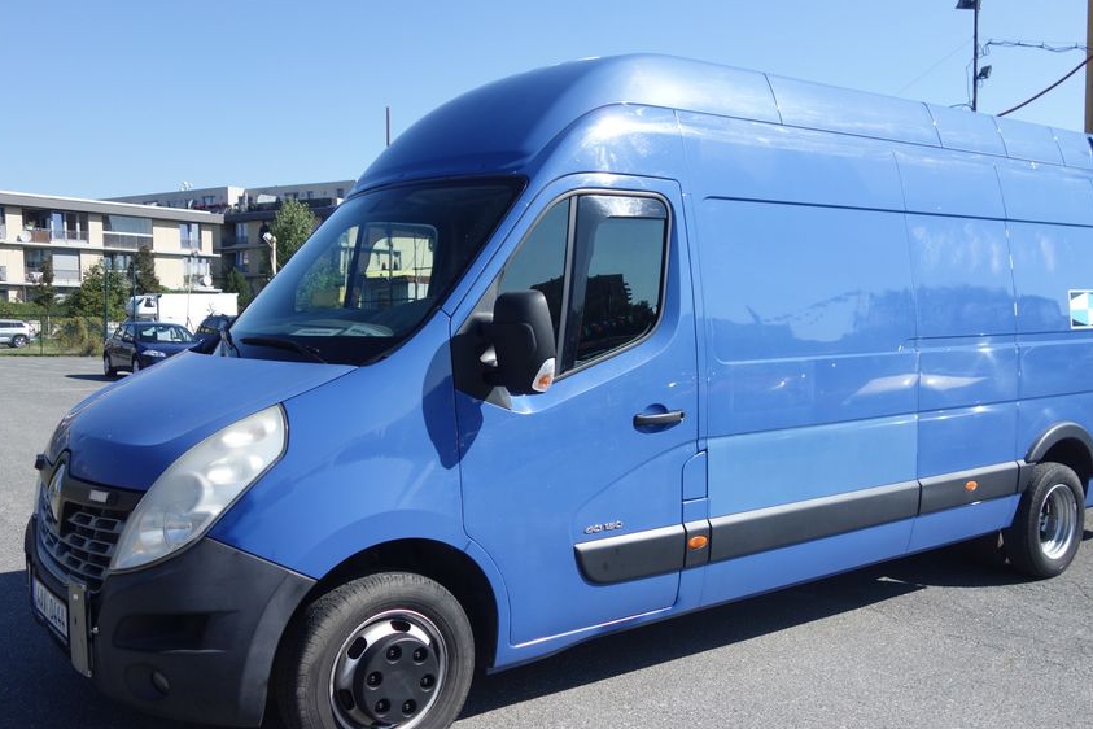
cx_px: 589
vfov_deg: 38.9
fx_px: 1032
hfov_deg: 55.7
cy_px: 395
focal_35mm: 34
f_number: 2.2
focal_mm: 10.4
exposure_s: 1/2000
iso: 125
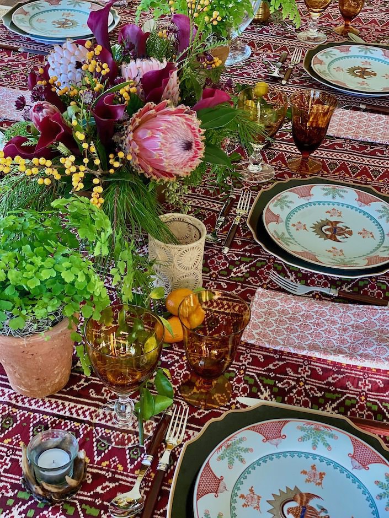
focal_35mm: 52
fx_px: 779
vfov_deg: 36.8
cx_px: 194
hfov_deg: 28.0
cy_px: 259
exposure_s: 1/40
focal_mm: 6
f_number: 2
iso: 250
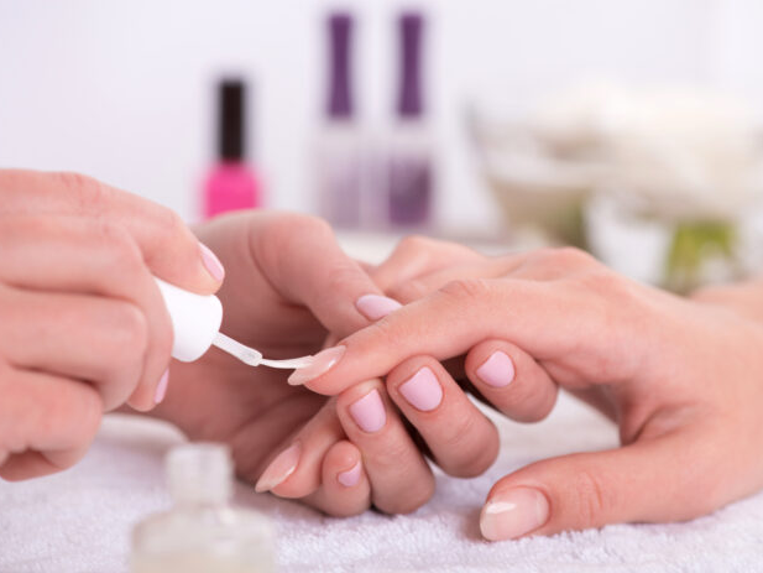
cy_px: 286
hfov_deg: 17.3
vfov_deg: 13.0
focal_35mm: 114
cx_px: 413
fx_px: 2513
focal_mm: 105
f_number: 6.3
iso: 100
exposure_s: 1/200
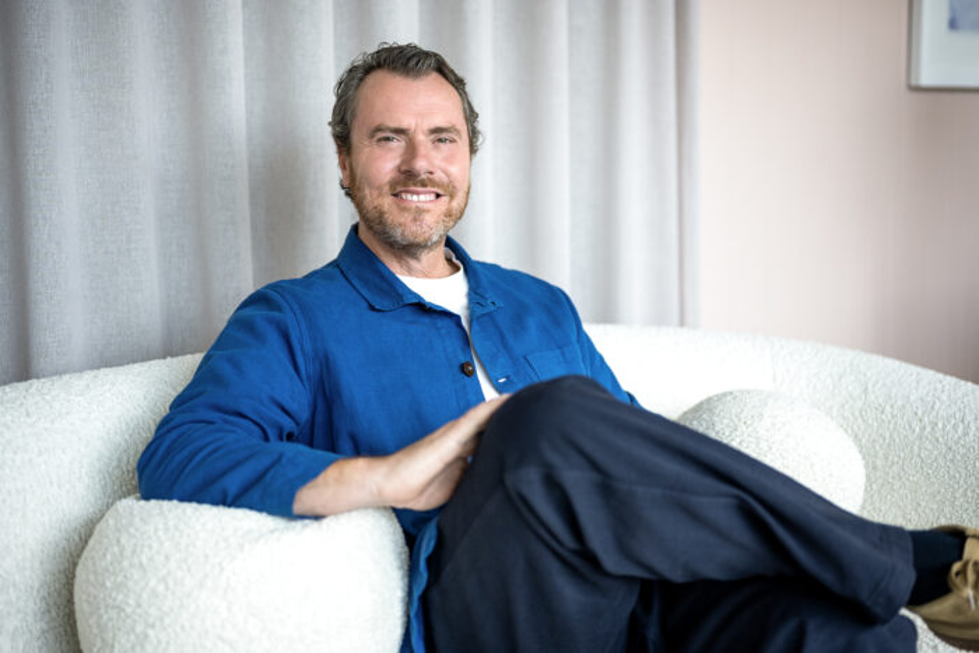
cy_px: 326
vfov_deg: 27.0
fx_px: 1360
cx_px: 490
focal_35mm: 50
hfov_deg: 39.6
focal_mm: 50
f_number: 2
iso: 160
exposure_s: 1/800
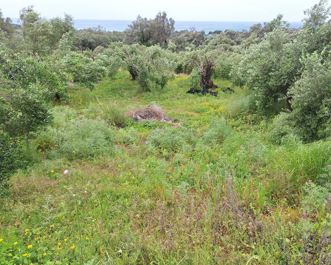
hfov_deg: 68.0
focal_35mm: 25
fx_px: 245
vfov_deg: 56.8
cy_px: 133
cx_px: 180
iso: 40
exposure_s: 1/871
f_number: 1.8
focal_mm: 5.54
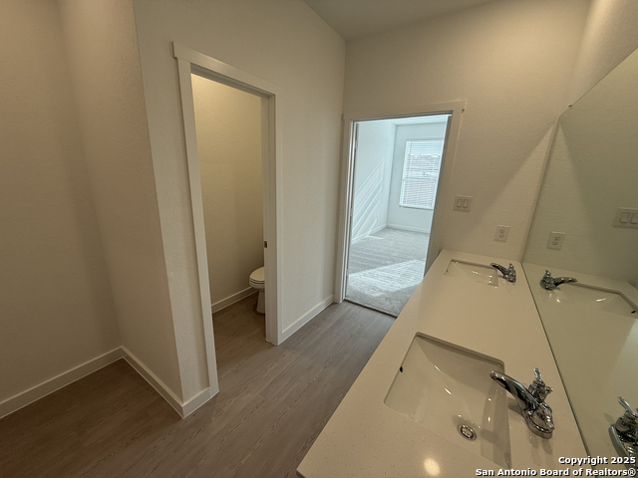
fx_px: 258
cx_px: 319
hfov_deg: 102.1
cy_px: 239
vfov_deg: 85.7
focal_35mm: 14
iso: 64
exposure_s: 1/123
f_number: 2.2
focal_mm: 2.22
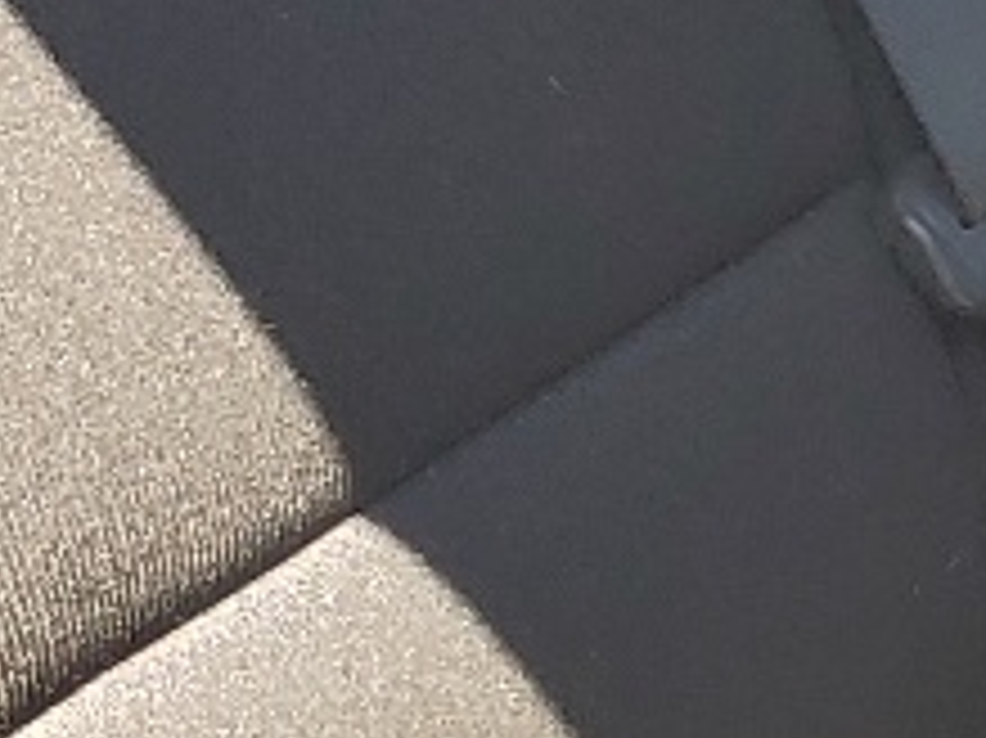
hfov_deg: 9.0
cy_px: -148
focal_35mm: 190
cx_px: 2665
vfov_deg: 7.7
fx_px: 5409
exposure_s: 1/278
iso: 50
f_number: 1.5
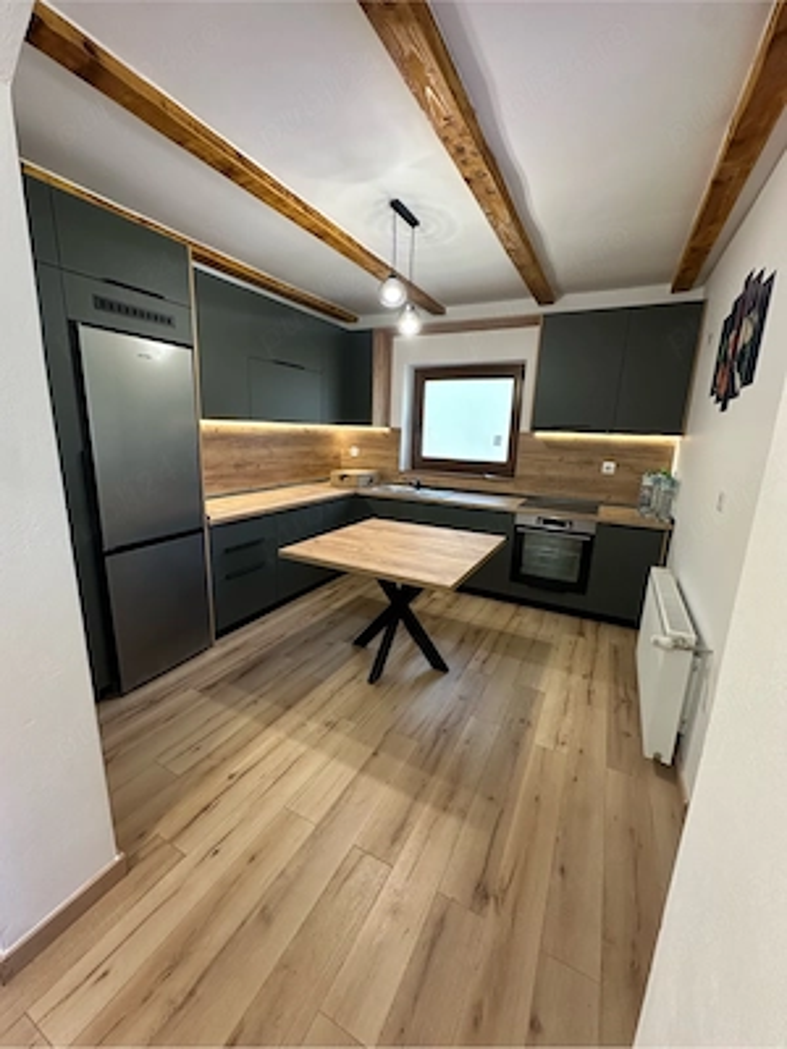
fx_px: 424
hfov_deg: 85.7
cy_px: 524
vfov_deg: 102.1
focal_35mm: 14
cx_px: 394
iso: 200
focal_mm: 2.22
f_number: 2.2
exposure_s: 1/50
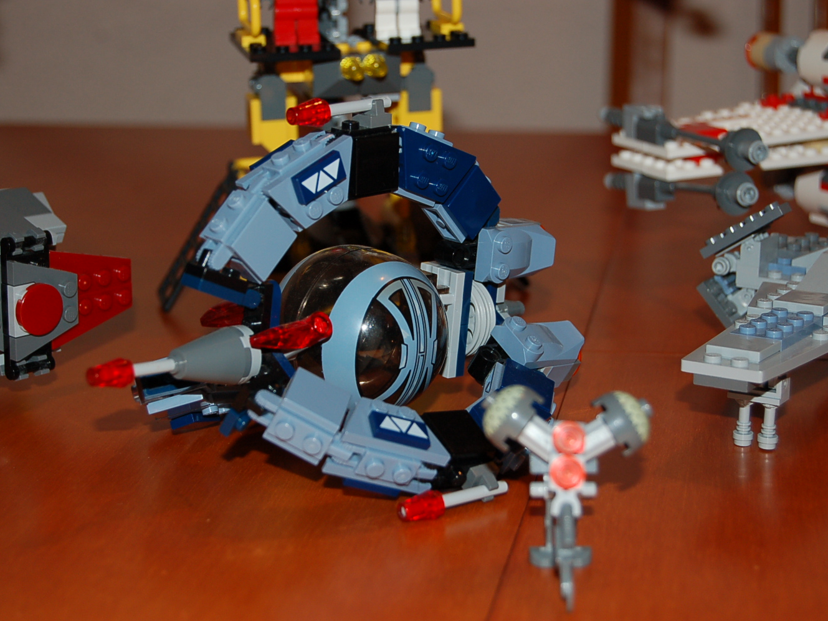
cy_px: 310
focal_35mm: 75
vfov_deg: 19.6
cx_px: 396
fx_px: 1794
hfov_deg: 26.0
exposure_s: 1/60
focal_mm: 46
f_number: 5.3
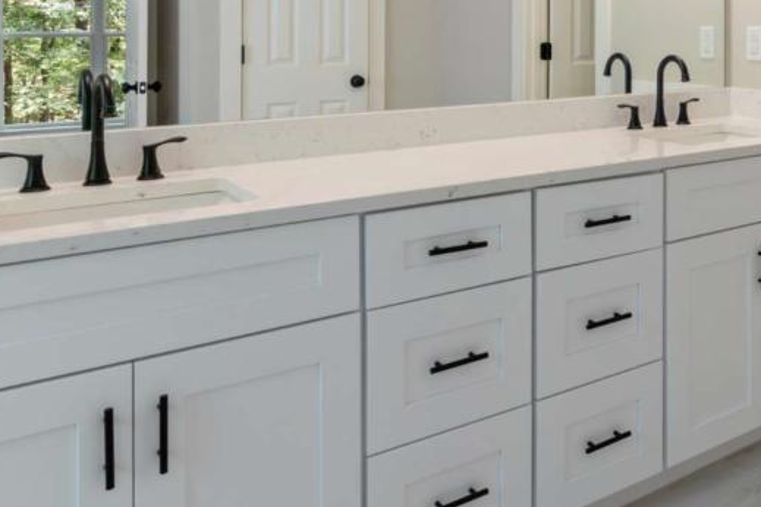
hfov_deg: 46.1
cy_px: 13
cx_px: 672
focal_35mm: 38
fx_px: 807
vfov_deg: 32.4
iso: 200
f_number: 9
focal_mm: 11
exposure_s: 1/8
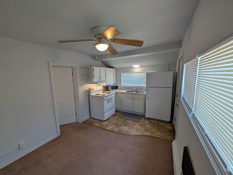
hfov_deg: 105.9
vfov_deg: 90.0
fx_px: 88
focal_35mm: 13
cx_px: 107
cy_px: 91
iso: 48
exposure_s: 1/132
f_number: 1.7
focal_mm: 2.02
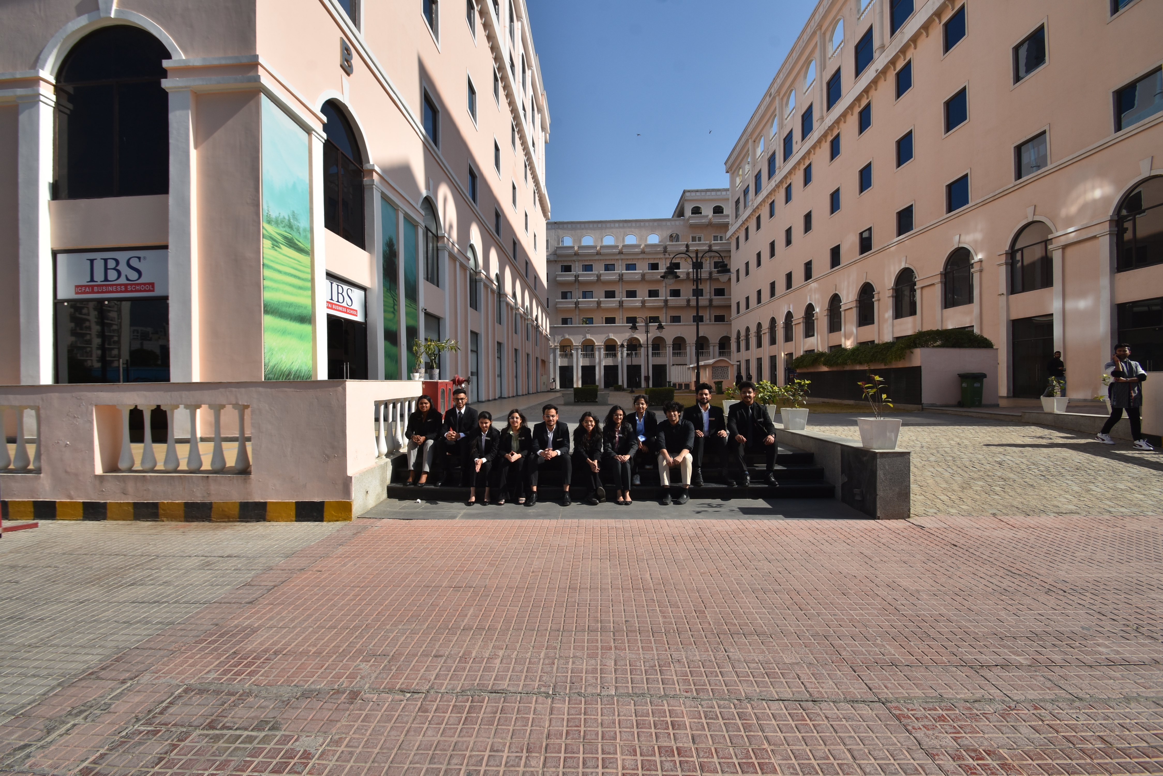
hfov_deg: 100.4
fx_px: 485
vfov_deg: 77.4
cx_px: 582
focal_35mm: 15
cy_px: 388
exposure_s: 1/400
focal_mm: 10
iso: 125
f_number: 10
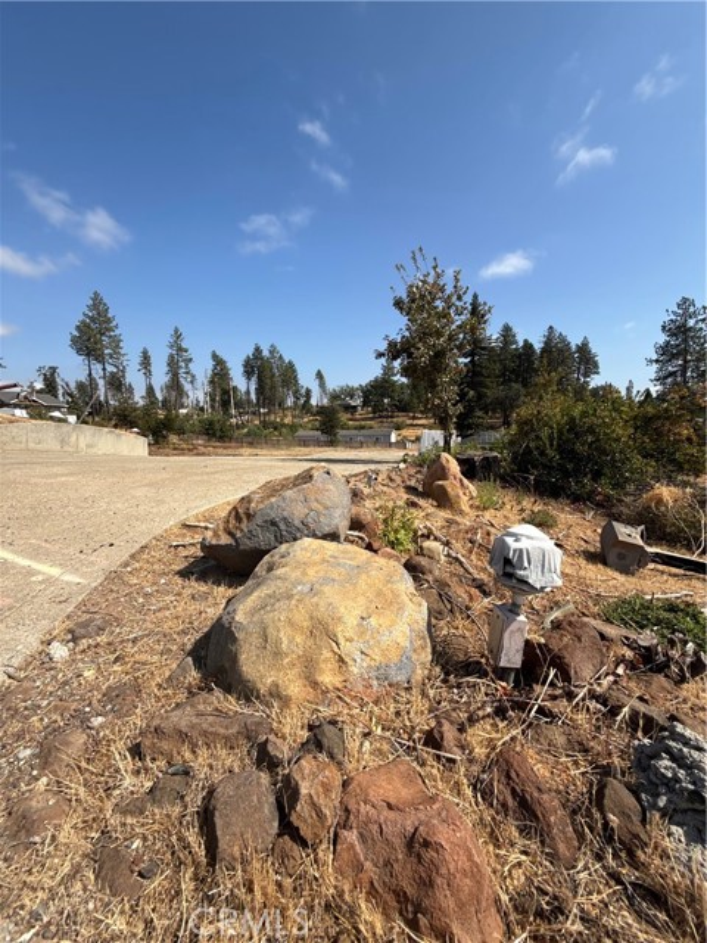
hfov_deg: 85.7
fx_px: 381
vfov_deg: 102.1
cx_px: 354
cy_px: 472
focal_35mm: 14
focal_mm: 2.22
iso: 50
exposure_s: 1/2024
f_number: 2.2
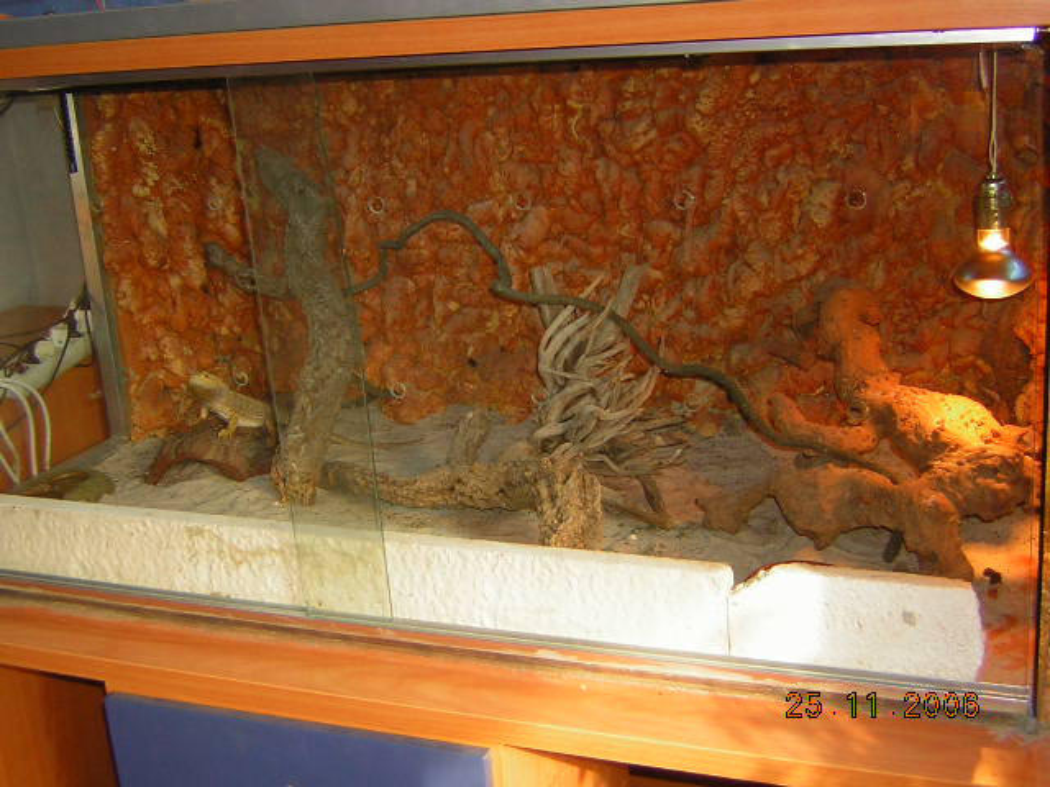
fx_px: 1426
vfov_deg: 30.9
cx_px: 525
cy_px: 394
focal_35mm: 47
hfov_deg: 40.4
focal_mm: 6.1
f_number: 2.9
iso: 50
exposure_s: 1/30
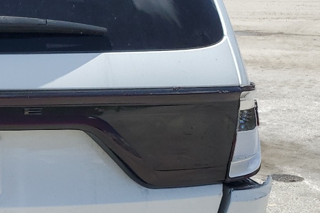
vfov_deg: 16.6
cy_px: 157
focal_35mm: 82
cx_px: -85
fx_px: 729
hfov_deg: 22.4
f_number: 1.5
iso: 50
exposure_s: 1/3333
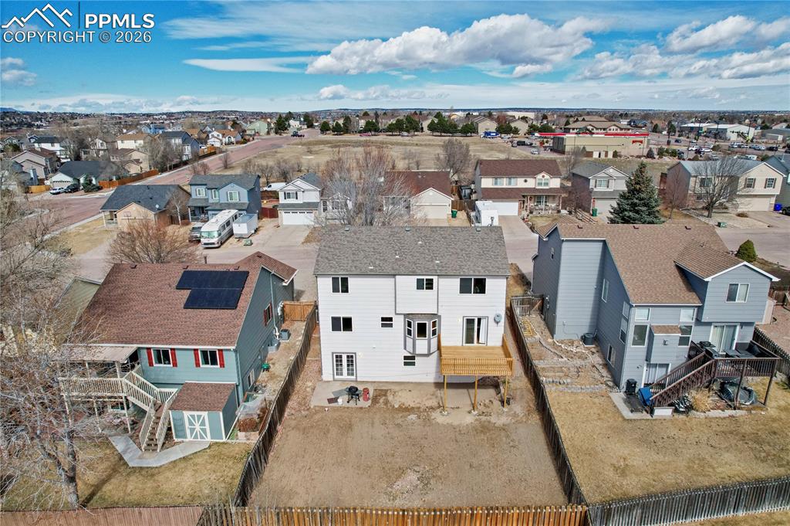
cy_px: 263
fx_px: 482
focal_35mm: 22
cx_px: 395
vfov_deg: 57.1
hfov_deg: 78.6
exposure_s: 1/4000
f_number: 2.8
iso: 400
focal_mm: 8.38
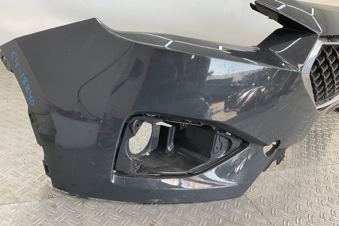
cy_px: 125
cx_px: 167
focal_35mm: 31
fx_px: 292
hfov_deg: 60.3
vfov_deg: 42.3
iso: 25
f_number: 1.8
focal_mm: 3
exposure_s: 1/120
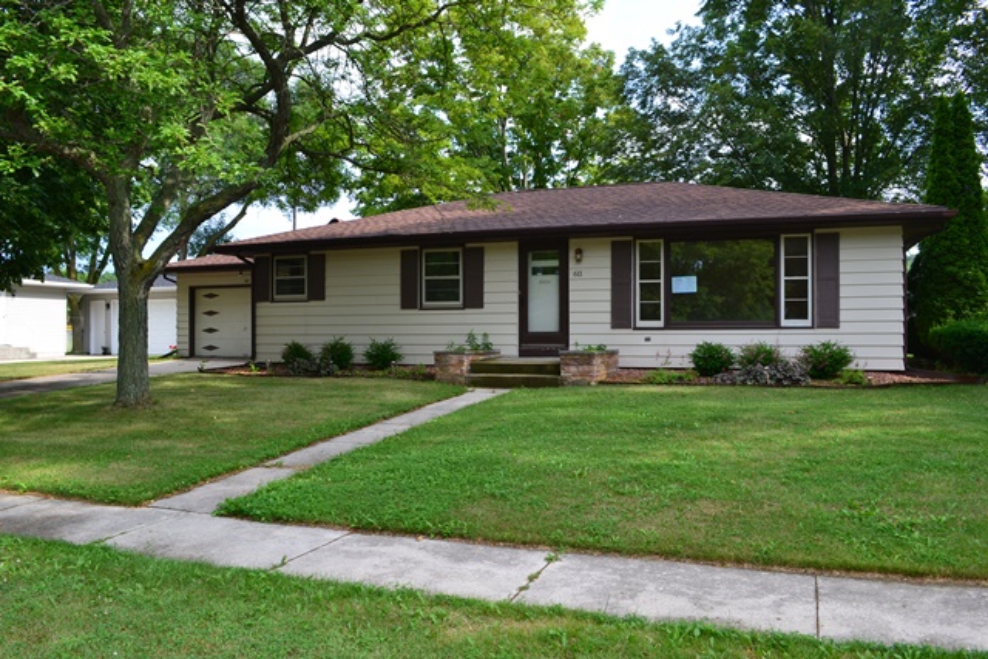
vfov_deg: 48.0
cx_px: 494
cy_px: 330
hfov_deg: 67.4
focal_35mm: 27
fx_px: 741
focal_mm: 18
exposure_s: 1/200
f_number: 10
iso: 400
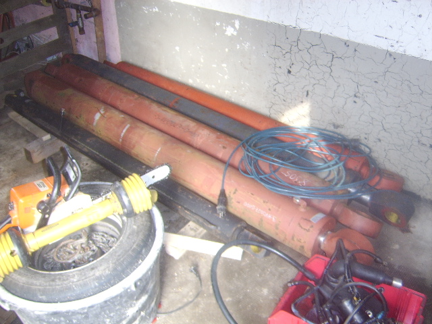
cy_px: 162
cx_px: 216
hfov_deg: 58.4
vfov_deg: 45.4
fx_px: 387
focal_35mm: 31
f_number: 2.7
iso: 200
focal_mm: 8.13
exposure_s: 1/30
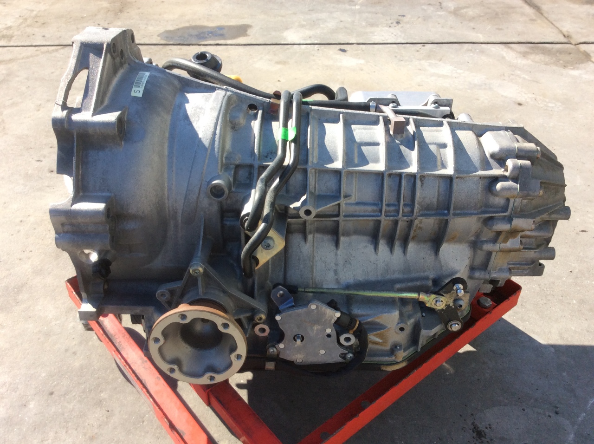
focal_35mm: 32
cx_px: 297
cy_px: 222
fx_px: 548
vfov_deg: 44.1
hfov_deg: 56.9
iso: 32
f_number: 2.4
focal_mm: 3.3
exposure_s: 1/643
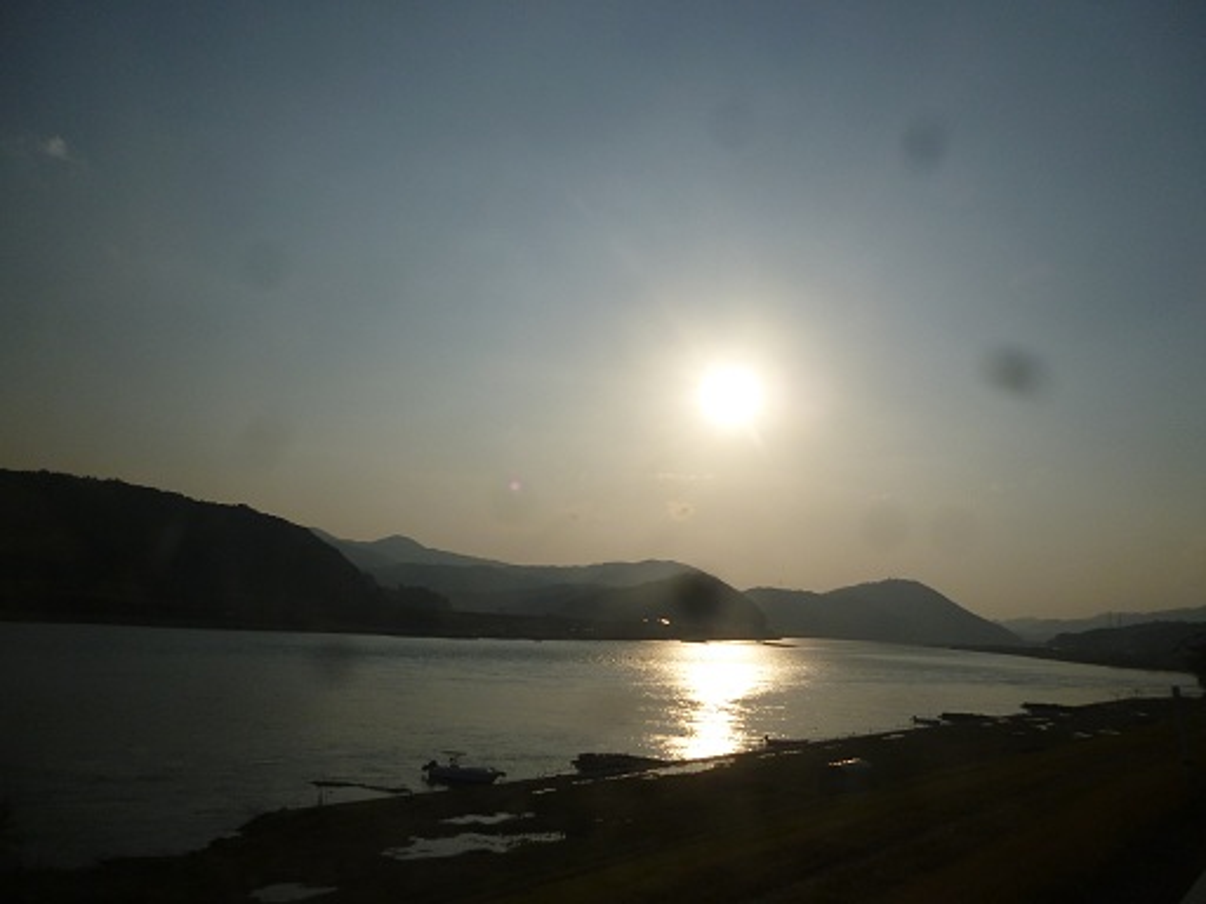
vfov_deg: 49.7
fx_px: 976
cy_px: 452
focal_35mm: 28
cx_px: 603
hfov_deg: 63.4
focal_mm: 5
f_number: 9
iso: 100
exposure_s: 1/800
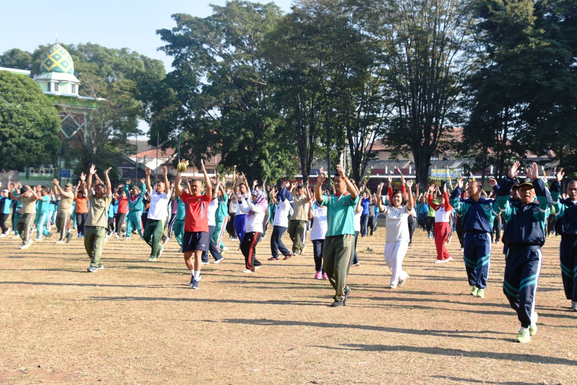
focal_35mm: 60
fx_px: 962
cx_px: 288
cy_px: 192
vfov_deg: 22.6
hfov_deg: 33.4
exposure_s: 1/125
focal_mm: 40
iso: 100
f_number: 7.1
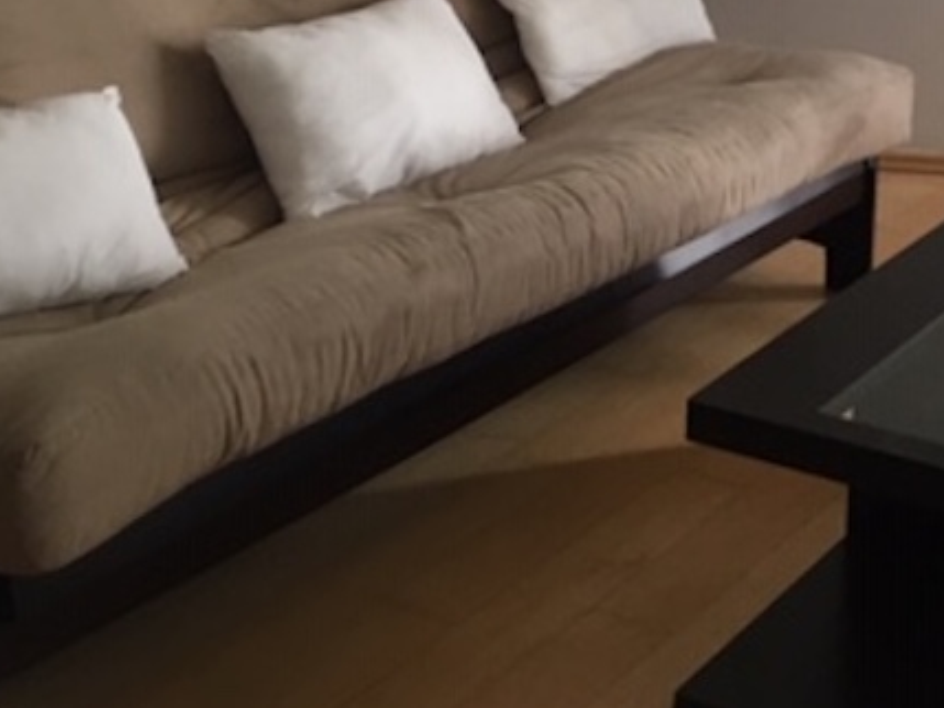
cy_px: -141
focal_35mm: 72
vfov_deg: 19.3
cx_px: 968
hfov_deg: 25.5
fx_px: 1964
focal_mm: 4.15
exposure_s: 1/30
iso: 80
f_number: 2.2
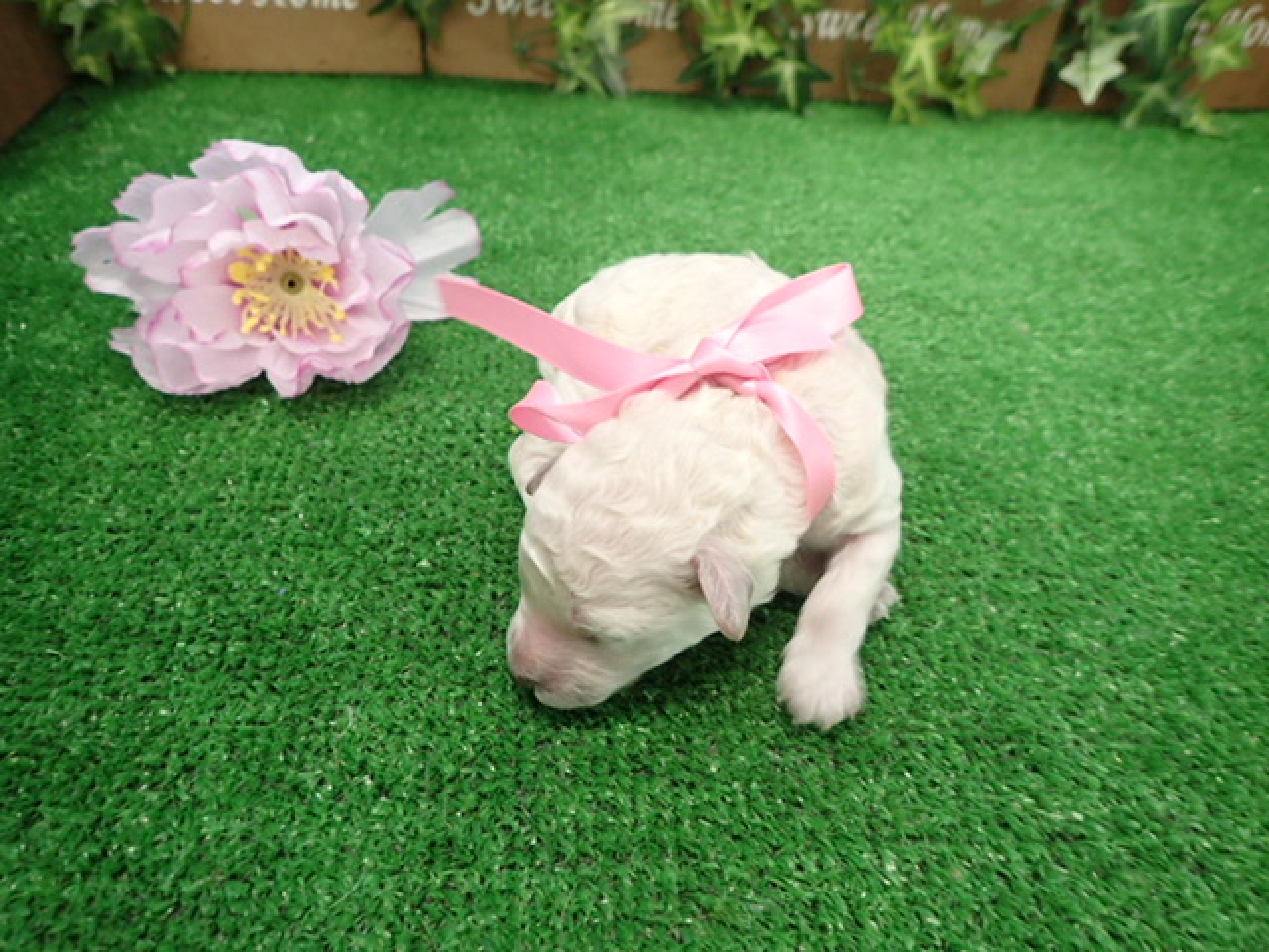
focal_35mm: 25
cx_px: 634
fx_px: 916
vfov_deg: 54.9
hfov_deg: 69.4
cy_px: 476
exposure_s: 1/60
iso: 400
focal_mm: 4.5
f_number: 2
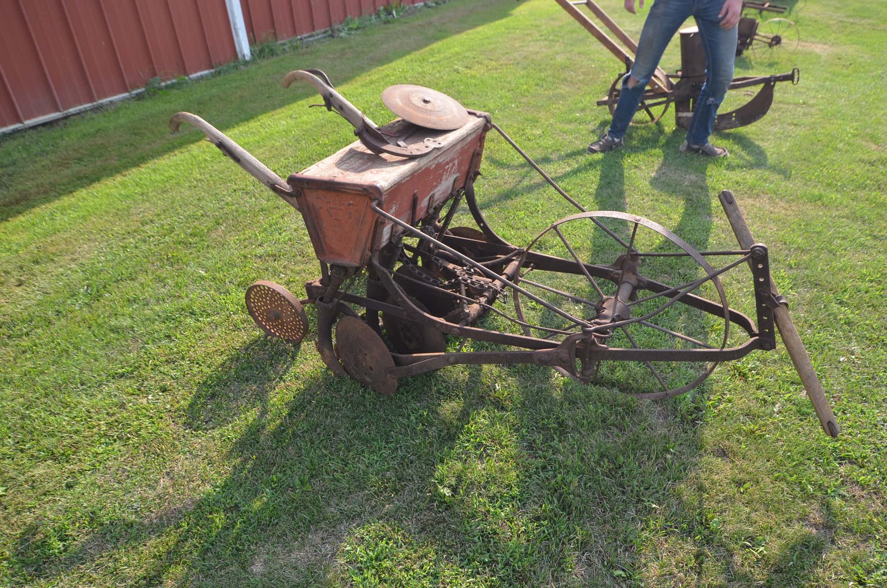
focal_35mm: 24
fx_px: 590
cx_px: 444
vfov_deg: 52.9
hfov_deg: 73.9
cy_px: 294
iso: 200
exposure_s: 1/200
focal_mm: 16
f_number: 7.1
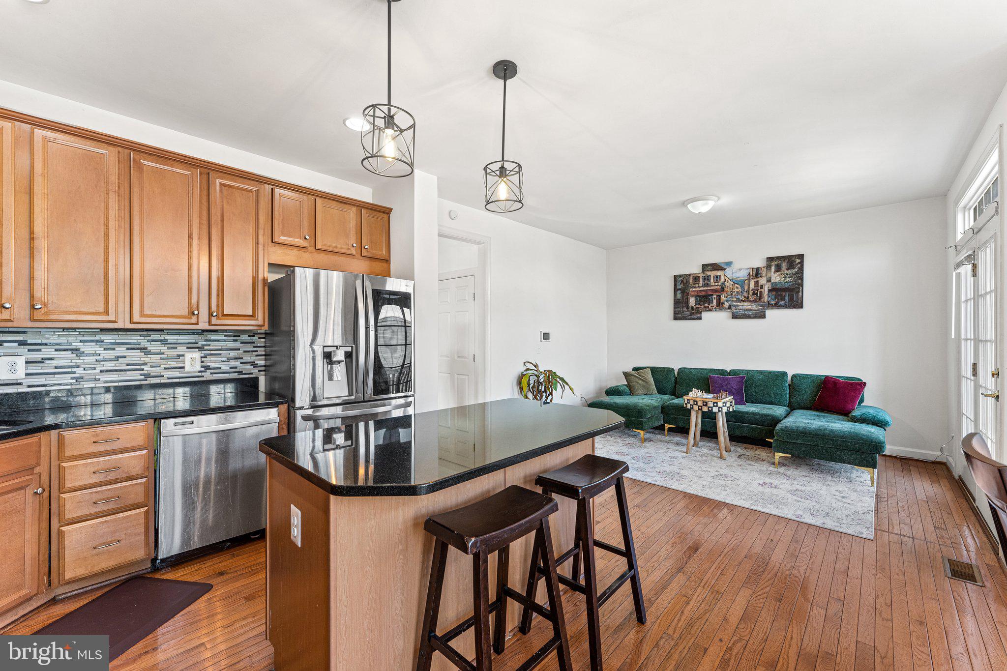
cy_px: 336
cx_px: 504
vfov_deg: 81.2
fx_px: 392
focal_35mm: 14
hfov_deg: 104.3
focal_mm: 14
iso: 500
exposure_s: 1/8
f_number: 8
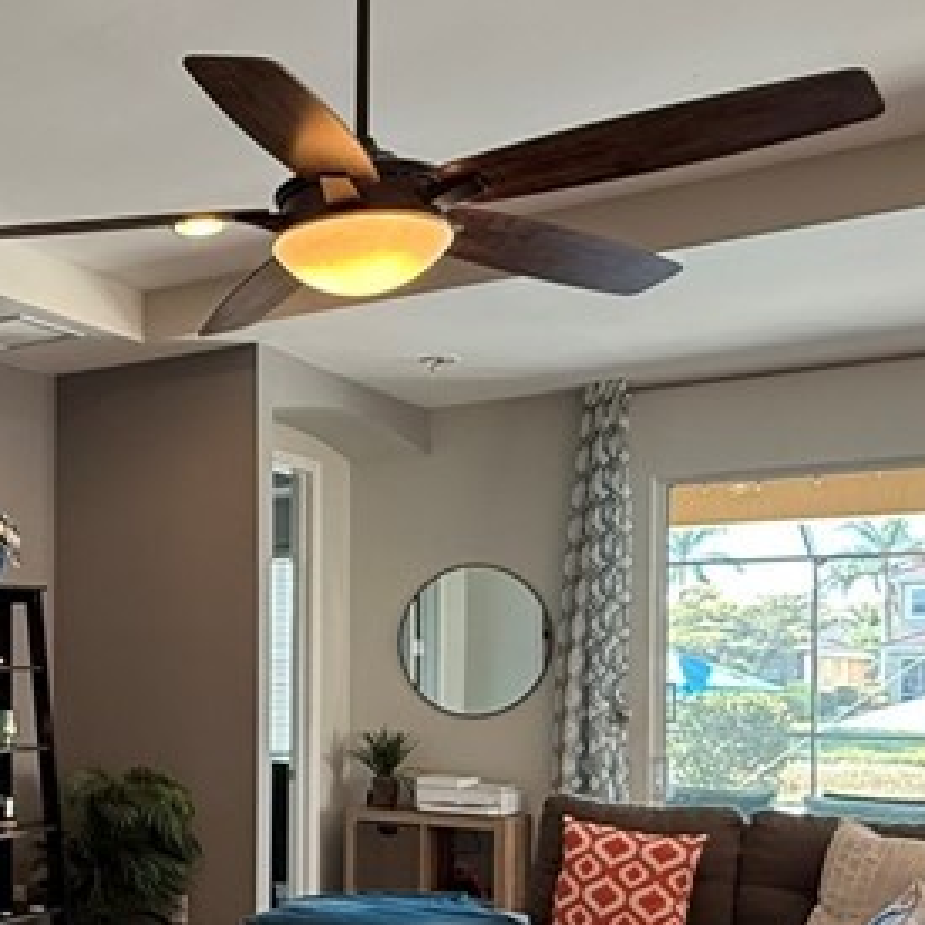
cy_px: 696
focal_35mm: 46
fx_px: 1391
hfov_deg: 33.2
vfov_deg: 35.9
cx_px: -34
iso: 320
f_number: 2.2
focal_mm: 2.22
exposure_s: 1/60
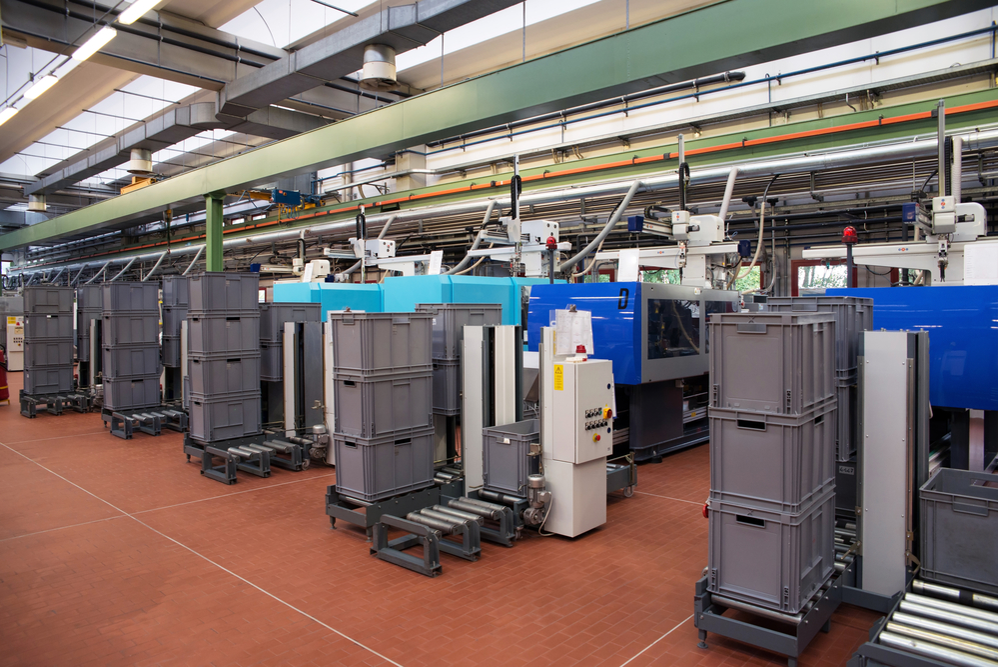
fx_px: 666
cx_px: 499
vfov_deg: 53.2
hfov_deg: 73.7
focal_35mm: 24
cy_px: 334
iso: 1250
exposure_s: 1/80
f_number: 4.5
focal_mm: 24
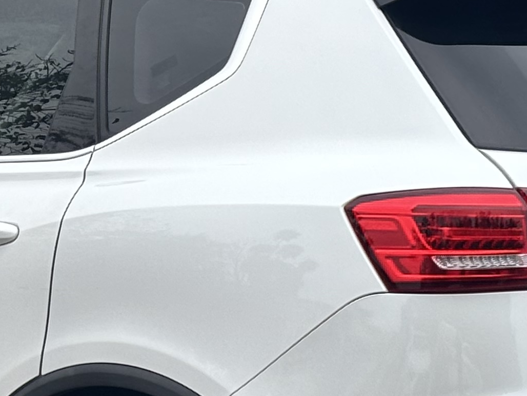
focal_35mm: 204
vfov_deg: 7.3
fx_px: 3106
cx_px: 124
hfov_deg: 9.7
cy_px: 274
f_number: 1.6
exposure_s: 1/935
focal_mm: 5.96
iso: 32
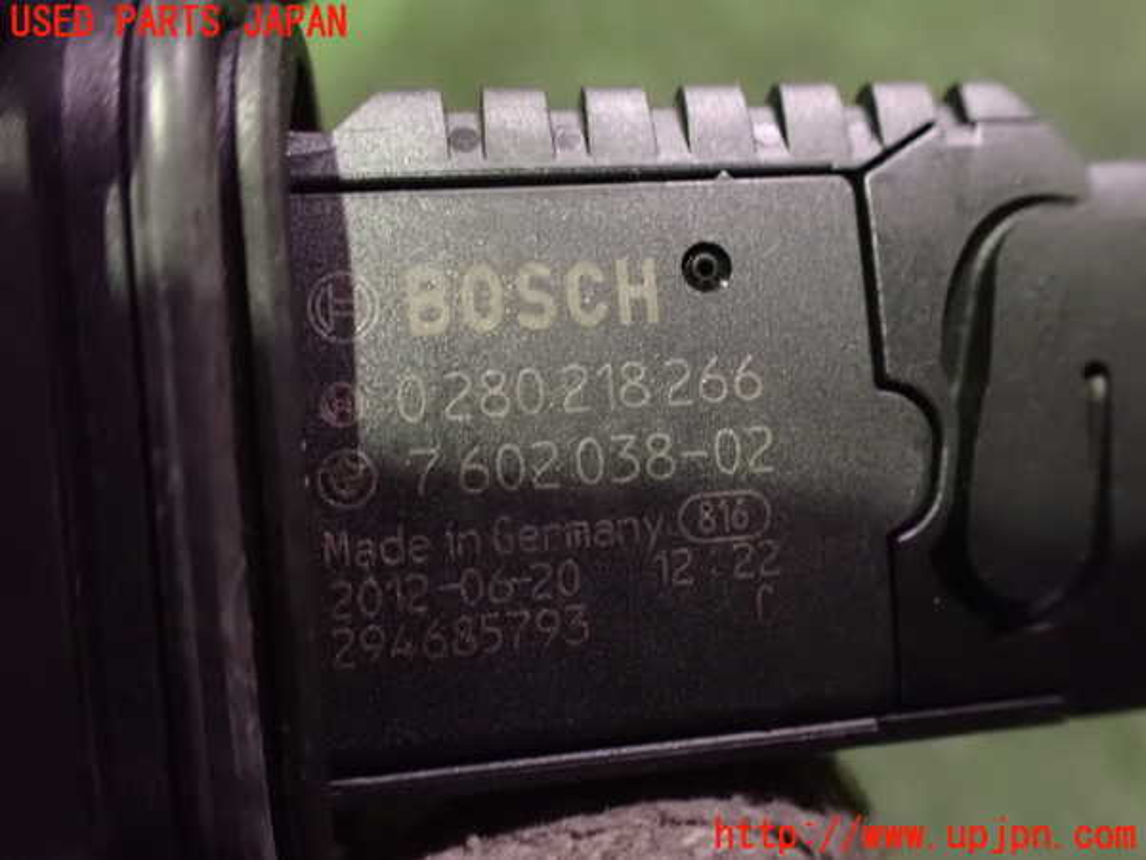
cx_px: 573
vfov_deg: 46.8
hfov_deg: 60.0
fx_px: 993
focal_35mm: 30
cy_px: 430
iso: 1600
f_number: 2.3
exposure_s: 1/30
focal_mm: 5.4
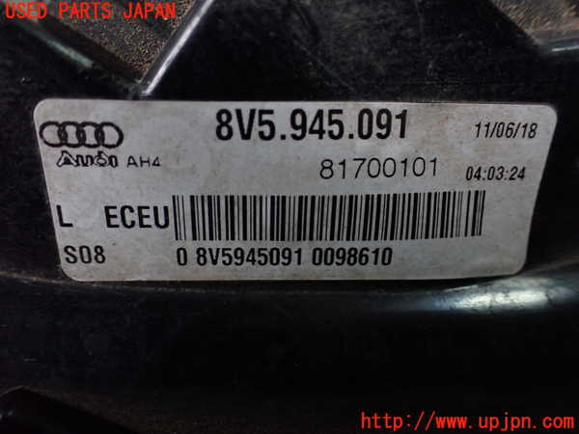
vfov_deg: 46.8
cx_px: 290
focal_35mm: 30
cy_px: 217
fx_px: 502
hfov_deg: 60.0
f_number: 2.3
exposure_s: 1/125
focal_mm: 5.4
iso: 500
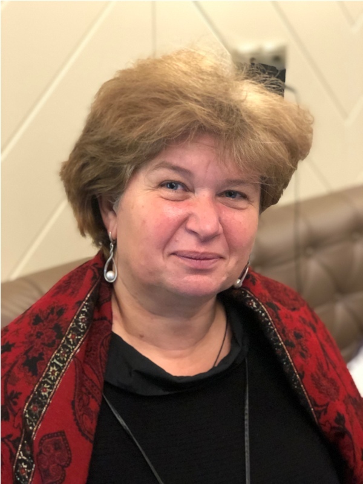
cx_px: 182
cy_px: 242
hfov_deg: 25.7
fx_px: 797
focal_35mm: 57
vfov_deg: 33.8
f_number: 2.8
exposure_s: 1/33
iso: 640
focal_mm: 6.6
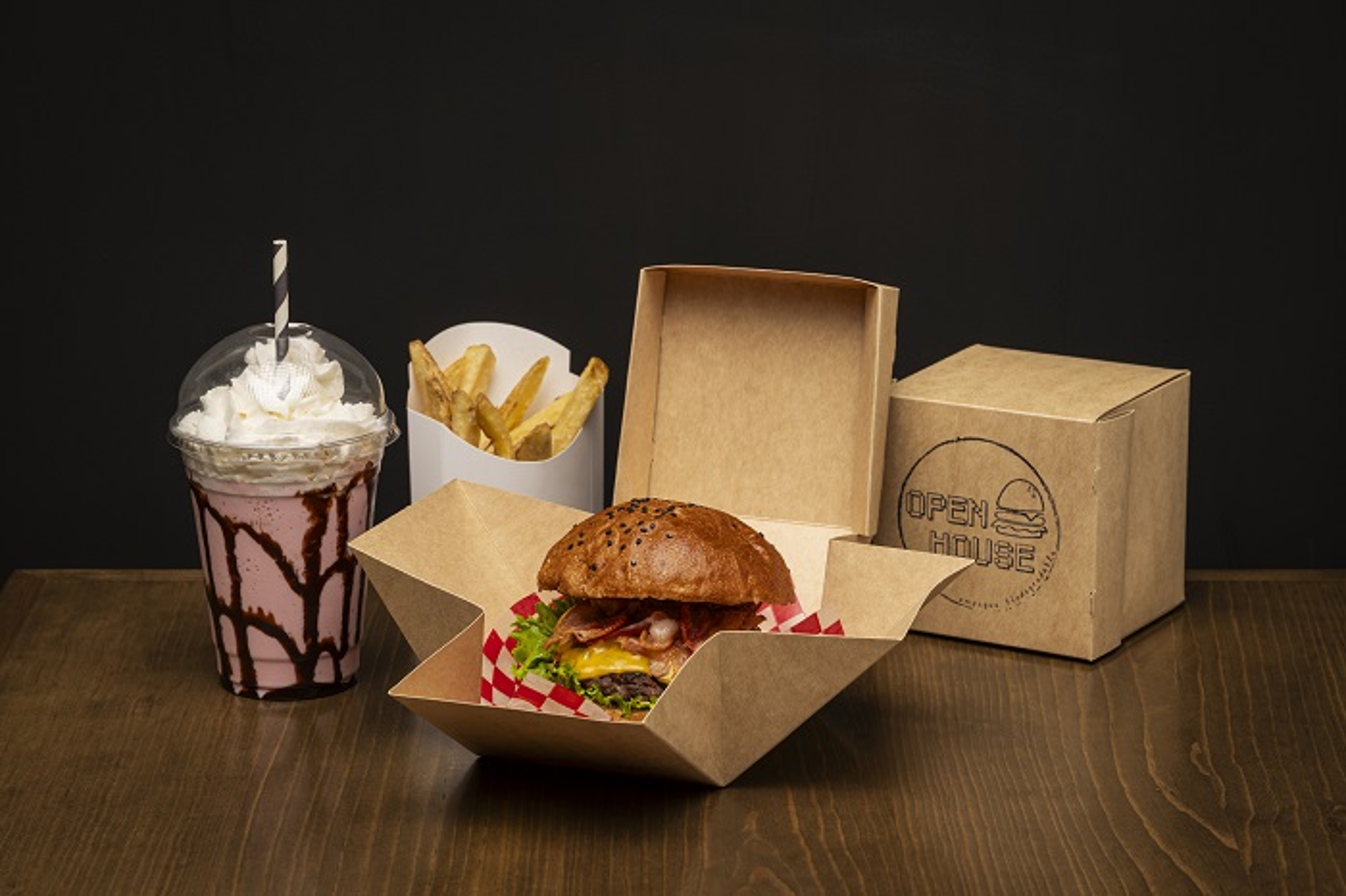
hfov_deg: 20.8
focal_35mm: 98
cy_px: 448
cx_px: 673
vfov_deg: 13.9
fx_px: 3662
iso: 100
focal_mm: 98
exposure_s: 1/100
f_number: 11
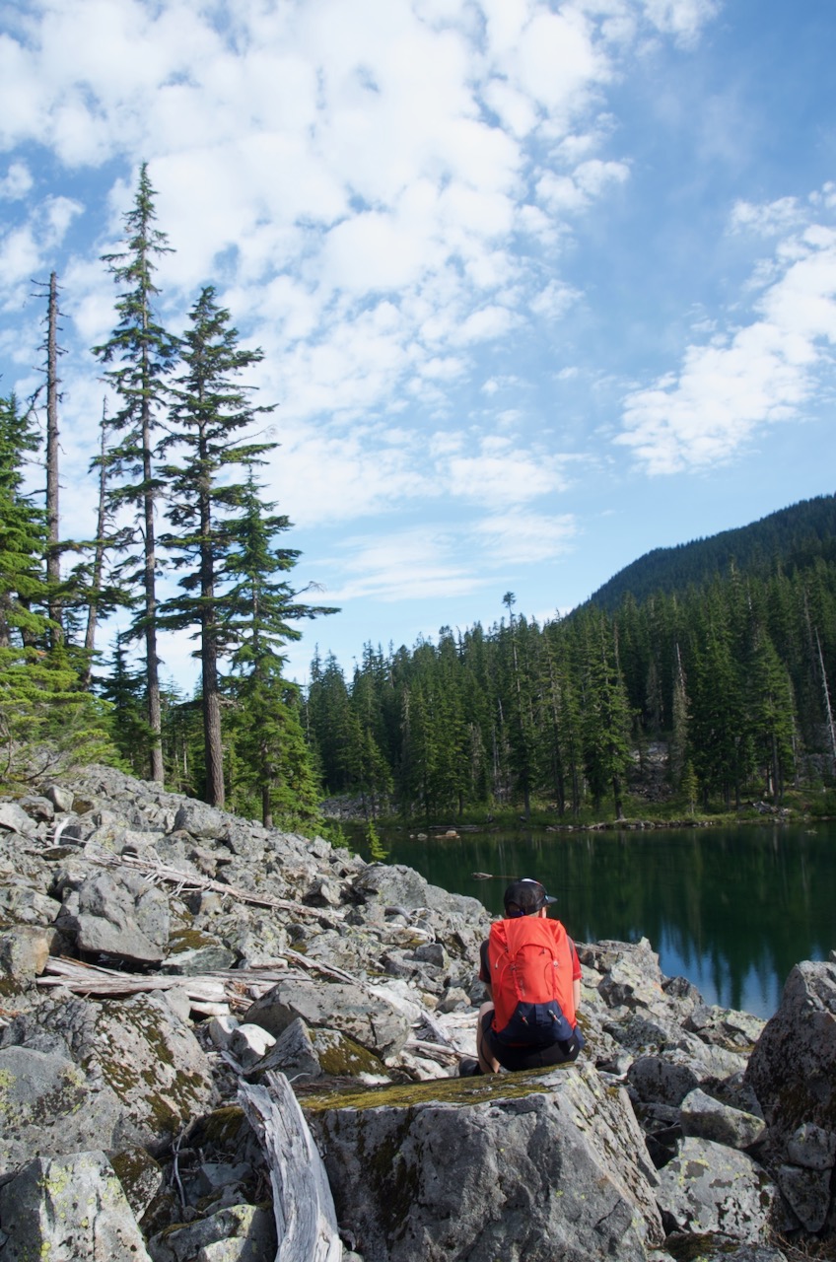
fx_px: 945
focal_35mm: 27
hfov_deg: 47.7
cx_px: 418
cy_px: 631
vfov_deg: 67.5
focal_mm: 18
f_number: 8
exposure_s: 1/250
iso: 180
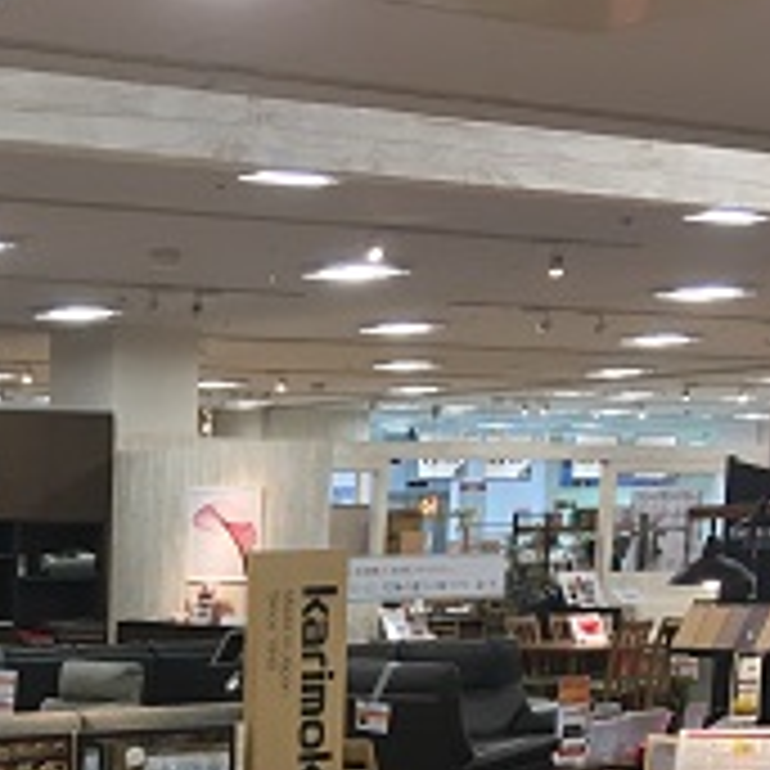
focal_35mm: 90
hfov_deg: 18.4
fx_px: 2265
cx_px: -113
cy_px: 995
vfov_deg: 18.0
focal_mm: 4.15
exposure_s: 1/30
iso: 40
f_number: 2.2
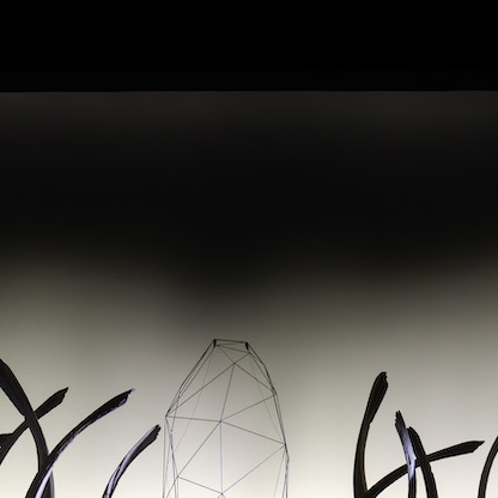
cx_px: 212
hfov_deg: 17.4
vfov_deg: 17.3
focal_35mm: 100
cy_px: 349
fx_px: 1628
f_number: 4
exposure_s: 1/160
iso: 6400
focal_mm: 49
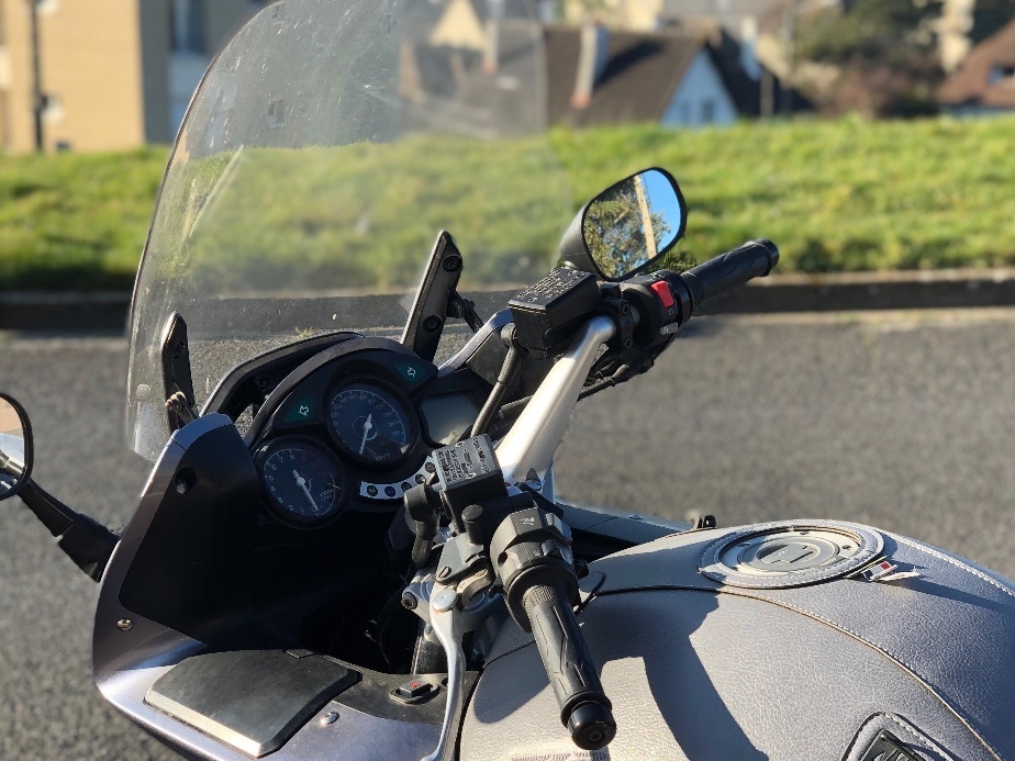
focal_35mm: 72
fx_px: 2111
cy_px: 497
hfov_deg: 27.0
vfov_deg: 20.4
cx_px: 514
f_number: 2.4
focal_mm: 6
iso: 16
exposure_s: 1/271
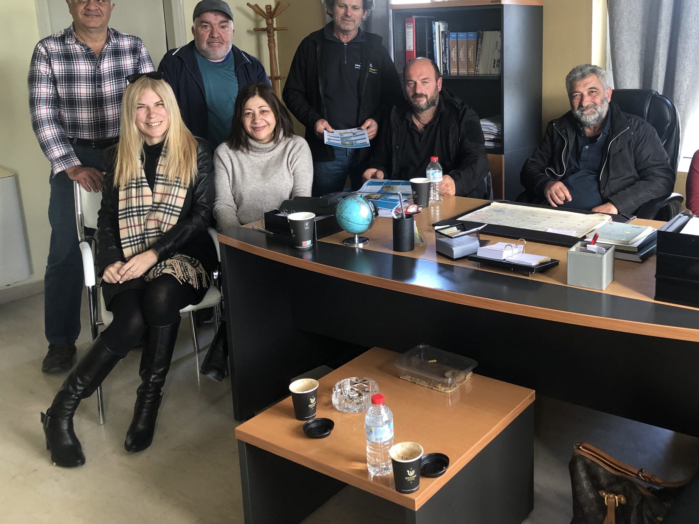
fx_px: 727
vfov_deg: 39.3
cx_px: 446
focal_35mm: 36
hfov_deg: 50.7
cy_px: 187
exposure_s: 1/24
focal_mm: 3.99
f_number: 1.8
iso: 40
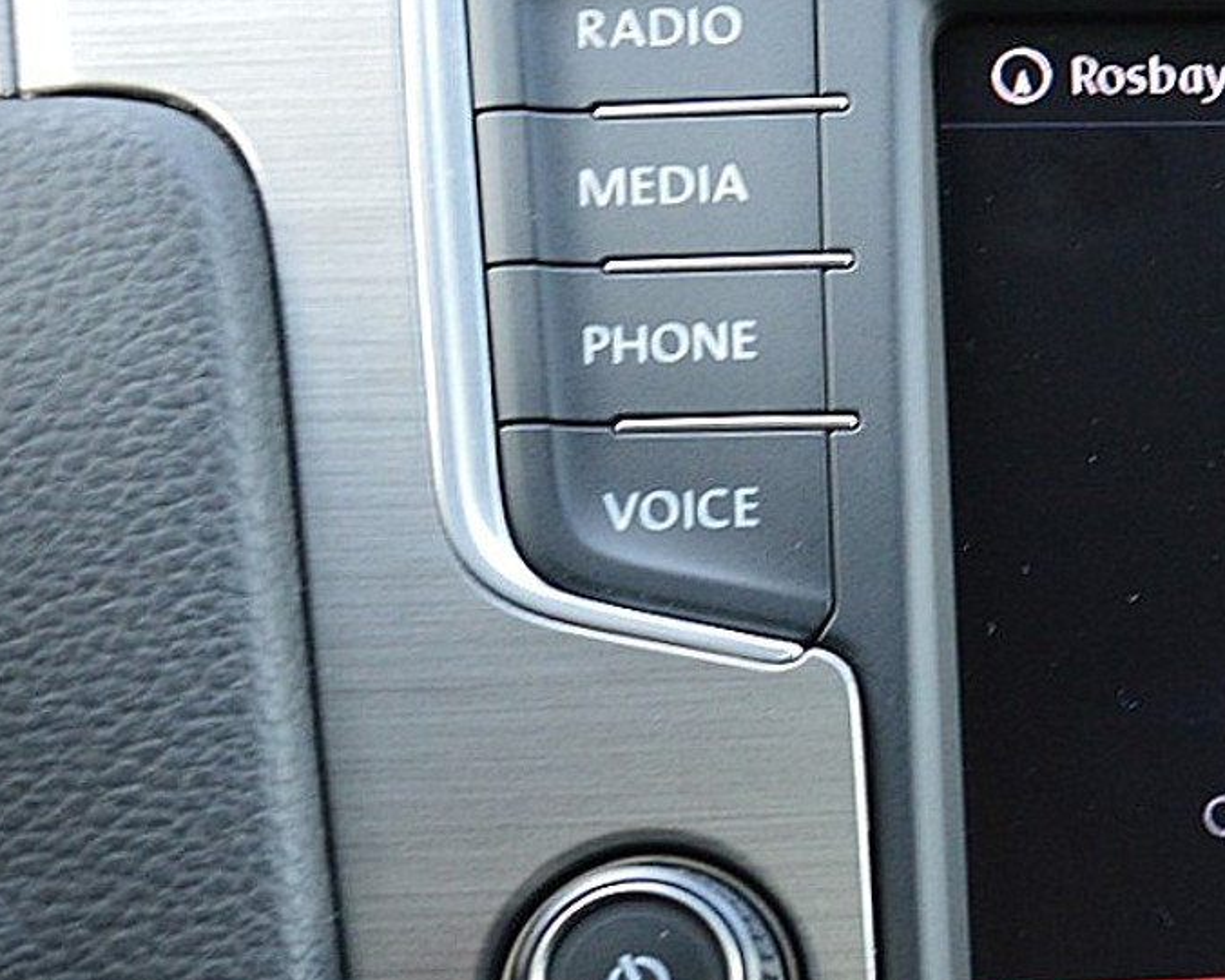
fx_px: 3771
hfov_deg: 17.1
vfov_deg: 14.8
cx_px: 1693
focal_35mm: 104
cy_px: 543
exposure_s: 1/60
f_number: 6.3
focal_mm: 26
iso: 800
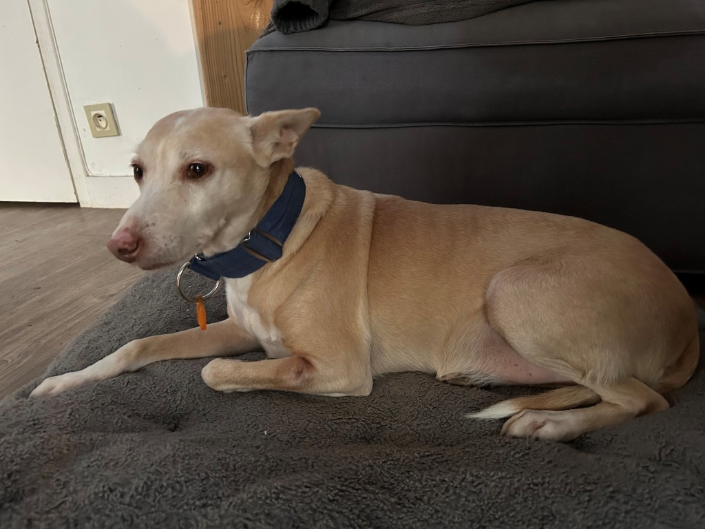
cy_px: 264
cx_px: 352
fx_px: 530
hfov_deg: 67.3
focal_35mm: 26
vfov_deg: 53.1
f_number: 1.5
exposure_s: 1/25
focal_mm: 5.7
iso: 500
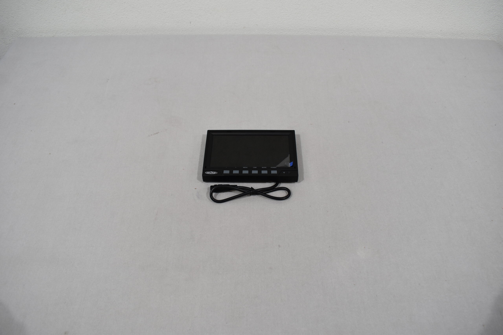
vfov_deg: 47.9
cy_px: 168
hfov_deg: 67.4
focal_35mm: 27
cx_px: 252
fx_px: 377
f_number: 5.6
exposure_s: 1/100
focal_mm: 18
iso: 400
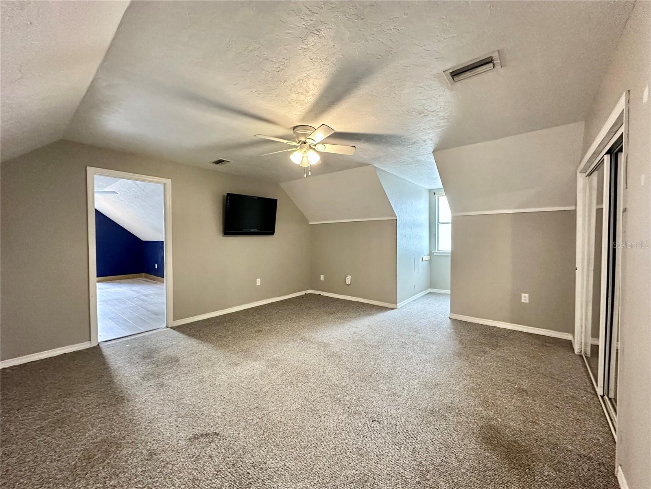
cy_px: 244
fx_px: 263
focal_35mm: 14
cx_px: 326
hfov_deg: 102.1
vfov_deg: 85.7
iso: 640
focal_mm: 2.22
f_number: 2.2
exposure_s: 1/60
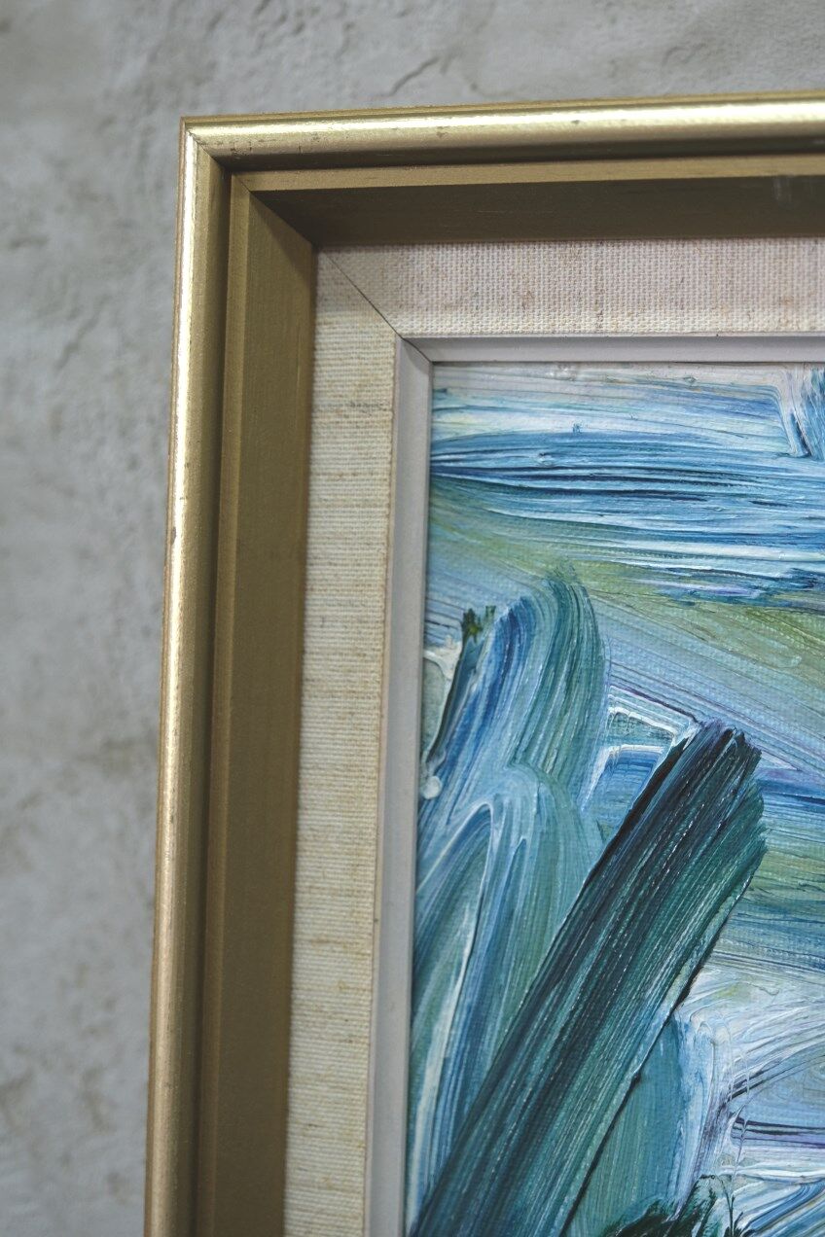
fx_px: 1925
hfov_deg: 24.2
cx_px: 412
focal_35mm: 56
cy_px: 618
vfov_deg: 35.6
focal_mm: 37.6
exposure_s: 1/56
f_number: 4
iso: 800
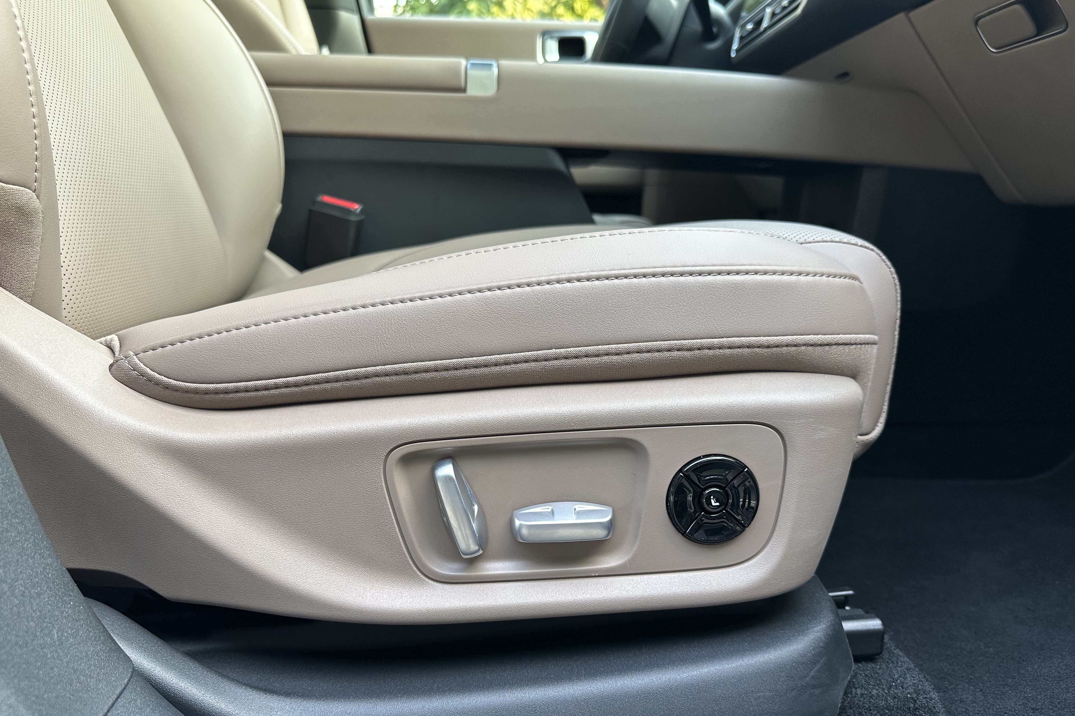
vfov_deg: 51.2
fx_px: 746
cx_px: 538
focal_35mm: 25
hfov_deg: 71.5
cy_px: 384
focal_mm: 6.86
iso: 160
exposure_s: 1/121
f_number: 1.78
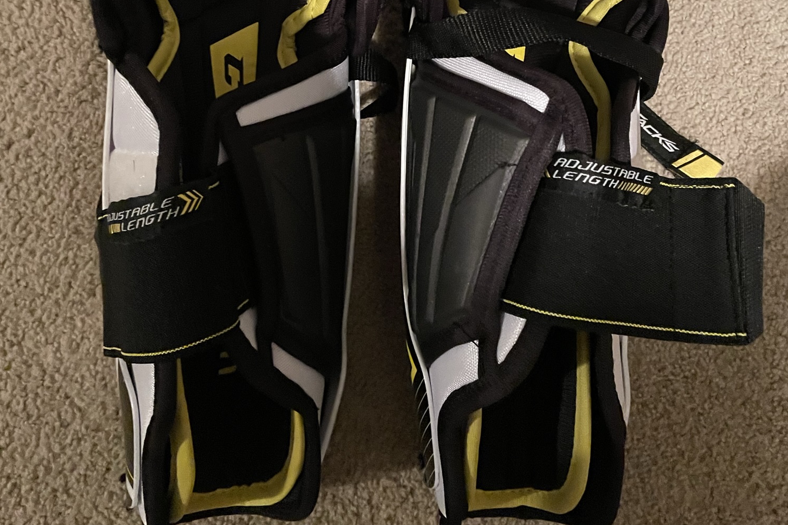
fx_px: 810
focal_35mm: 37
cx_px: 401
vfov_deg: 34.4
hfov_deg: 51.9
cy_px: 79
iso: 1000
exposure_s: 1/30
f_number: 1.6
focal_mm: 4.2
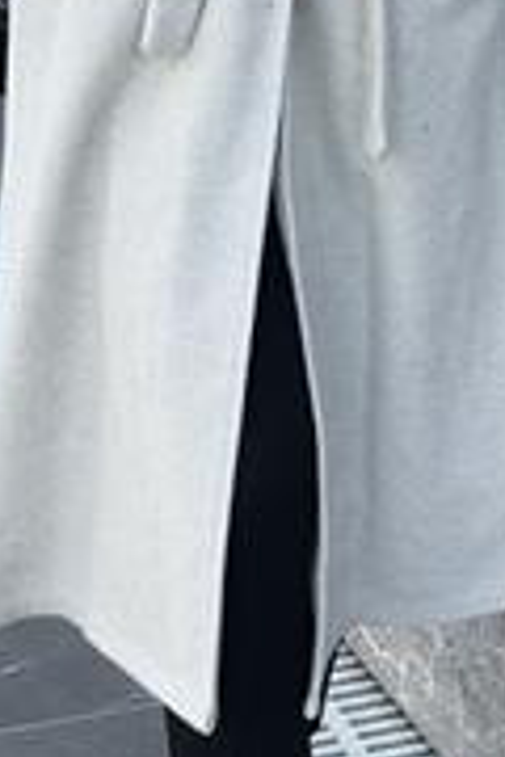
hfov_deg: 10.1
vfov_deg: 14.7
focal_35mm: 136
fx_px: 2861
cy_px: -65
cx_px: 274
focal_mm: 6.6
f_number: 2.8
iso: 20
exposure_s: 1/118
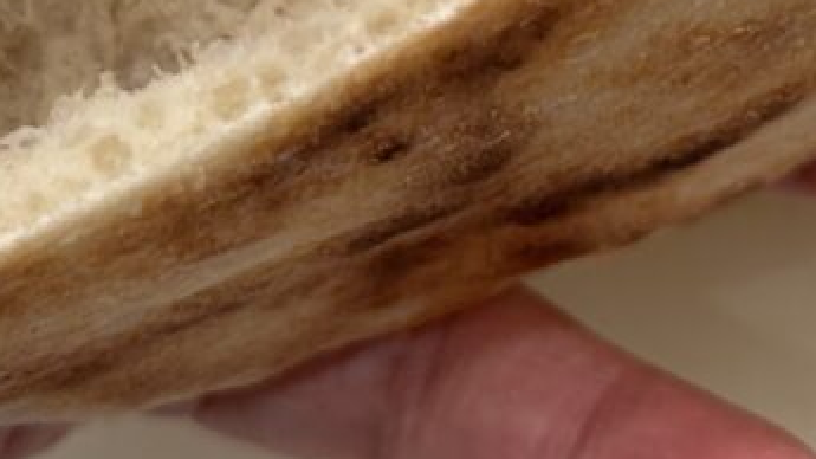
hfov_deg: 13.8
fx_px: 3353
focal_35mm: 155
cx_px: 596
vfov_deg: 7.7
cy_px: -253
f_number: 1.78
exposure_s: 1/50
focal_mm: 6.86
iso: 125
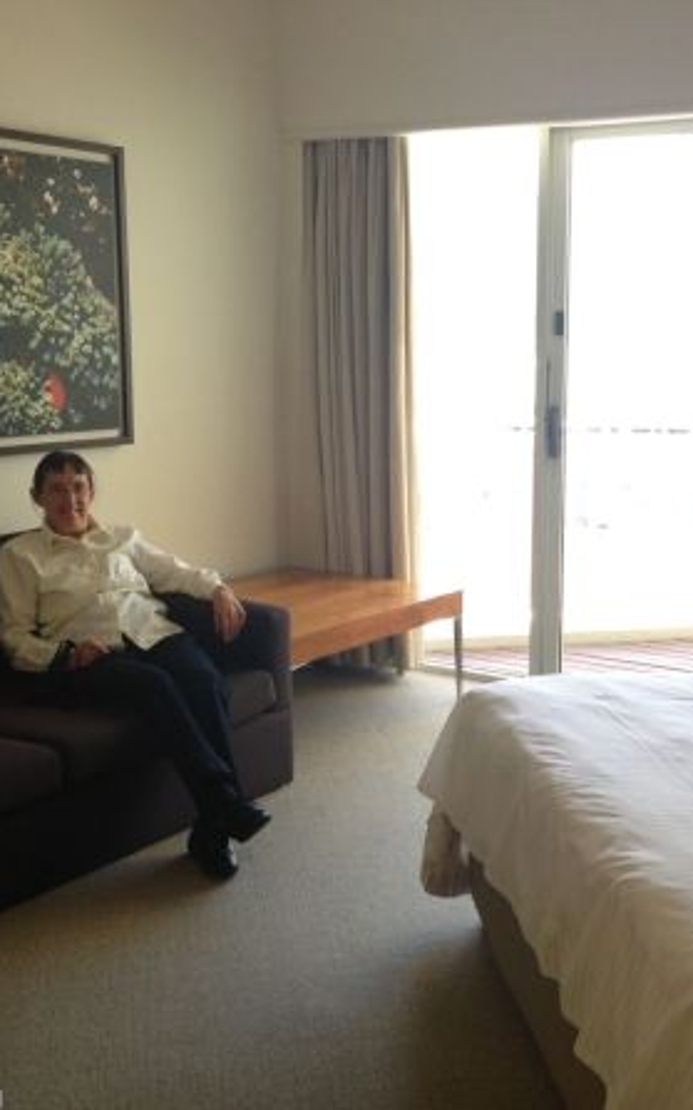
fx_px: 1422
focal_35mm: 47
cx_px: 502
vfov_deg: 42.7
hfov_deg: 27.1
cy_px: 556
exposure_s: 1/40
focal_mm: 4.13
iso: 64
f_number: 2.4
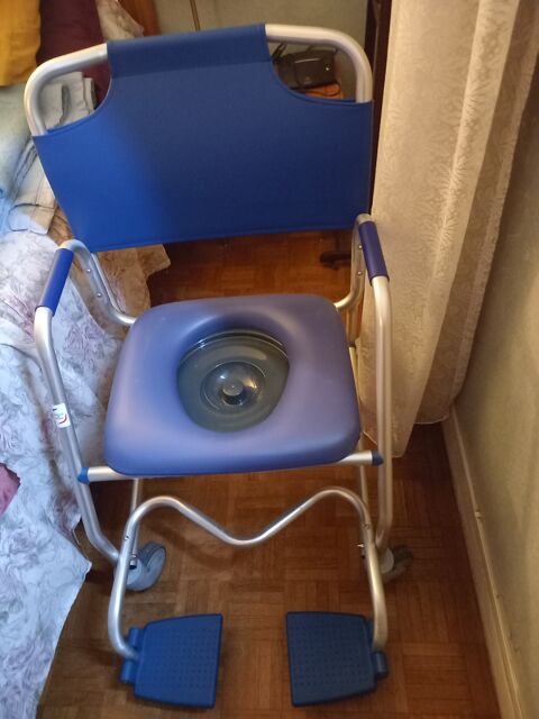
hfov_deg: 54.9
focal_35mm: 25
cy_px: 360
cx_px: 270
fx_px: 519
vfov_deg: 69.4
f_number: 2
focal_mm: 4.6
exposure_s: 1/15
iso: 2000
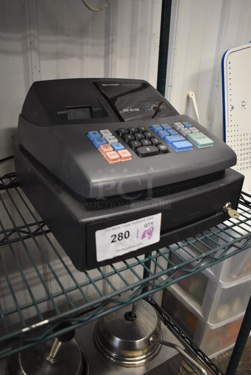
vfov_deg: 67.3
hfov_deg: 48.0
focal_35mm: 27
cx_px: 126
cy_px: 188
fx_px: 282
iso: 2200
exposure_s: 1/125
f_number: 3.5
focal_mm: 18
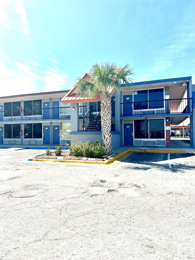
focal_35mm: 24
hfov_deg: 56.8
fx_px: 180
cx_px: 98
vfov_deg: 71.6
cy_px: 130
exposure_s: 1/5848
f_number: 1.78
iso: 80
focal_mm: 6.86
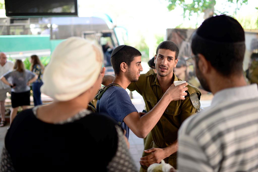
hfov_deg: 54.4
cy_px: 86
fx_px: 251
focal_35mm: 35
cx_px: 129
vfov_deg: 37.9
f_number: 1.4
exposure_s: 1/160
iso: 100
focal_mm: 35
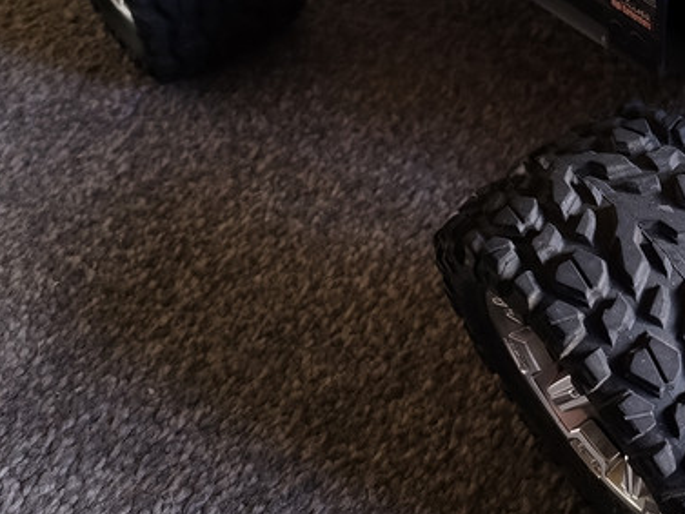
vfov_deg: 17.8
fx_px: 1623
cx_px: 757
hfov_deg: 22.5
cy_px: 71
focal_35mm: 82
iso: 539
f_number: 1.8
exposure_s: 1/30
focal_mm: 4.75
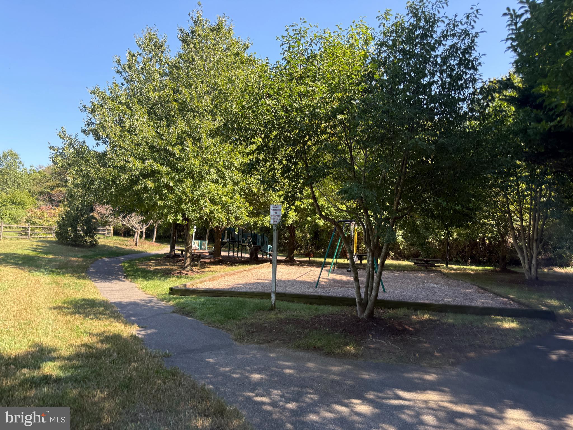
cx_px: 286
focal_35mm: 24
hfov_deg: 71.6
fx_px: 397
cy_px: 215
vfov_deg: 56.8
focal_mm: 6.76
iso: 100
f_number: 1.78
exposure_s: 1/831
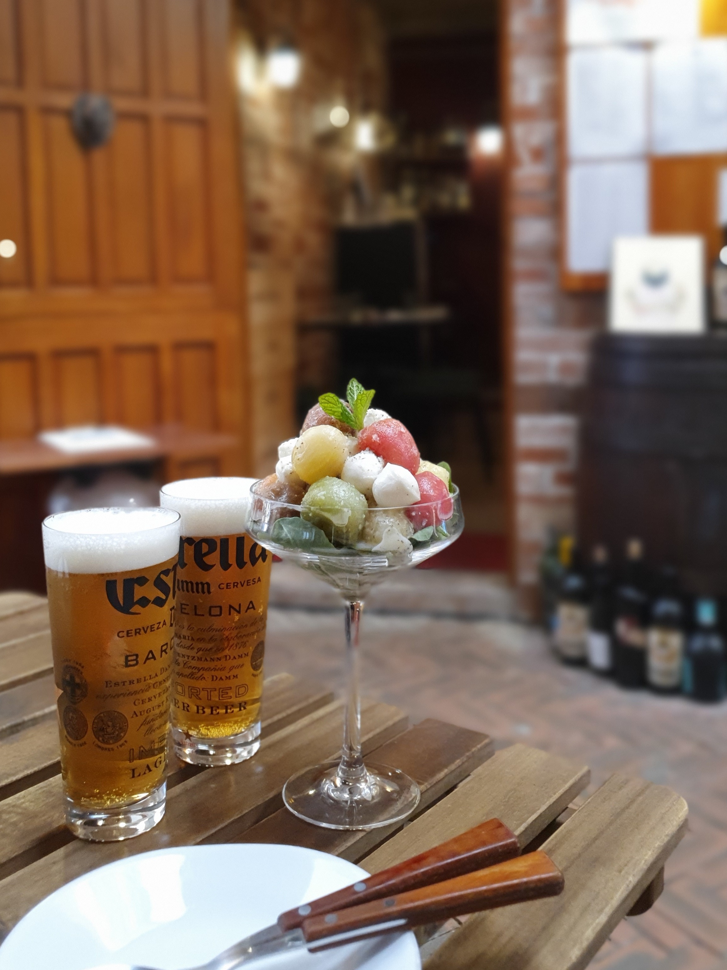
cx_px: 364
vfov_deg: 67.3
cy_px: 485
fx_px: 728
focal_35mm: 26
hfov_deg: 53.1
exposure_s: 1/60.2
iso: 200
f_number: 1.5
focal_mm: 4.32
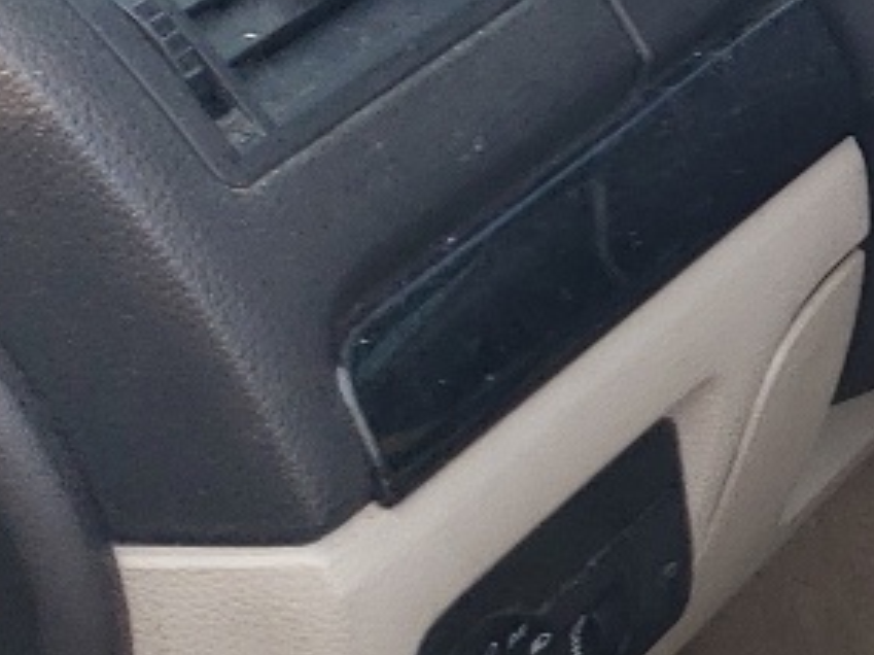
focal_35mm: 147
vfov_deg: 10.1
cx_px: 2128
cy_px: 154
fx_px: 3710
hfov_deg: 11.2
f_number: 1.5
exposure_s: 1/294
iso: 50
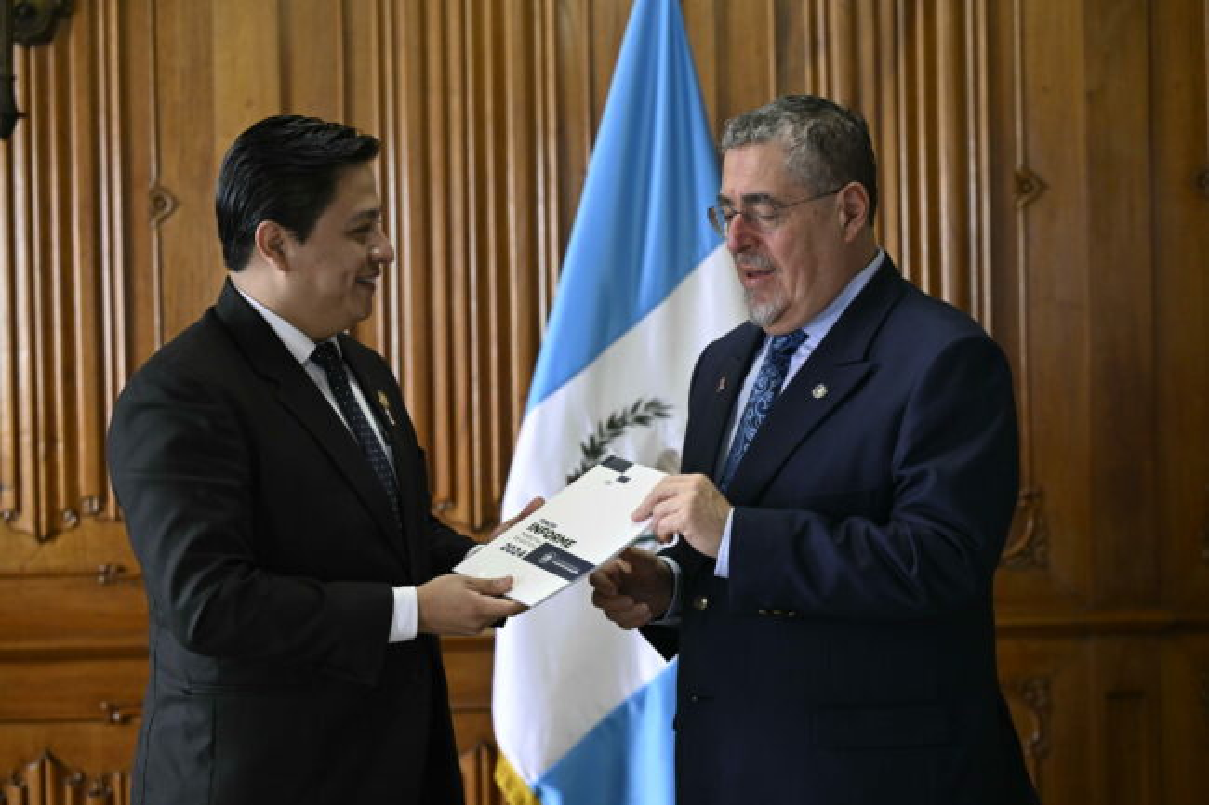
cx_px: 604
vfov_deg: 12.4
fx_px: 3693
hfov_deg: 18.6
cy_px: 402
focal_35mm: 110
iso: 3200
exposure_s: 1/160
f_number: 4
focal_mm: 110
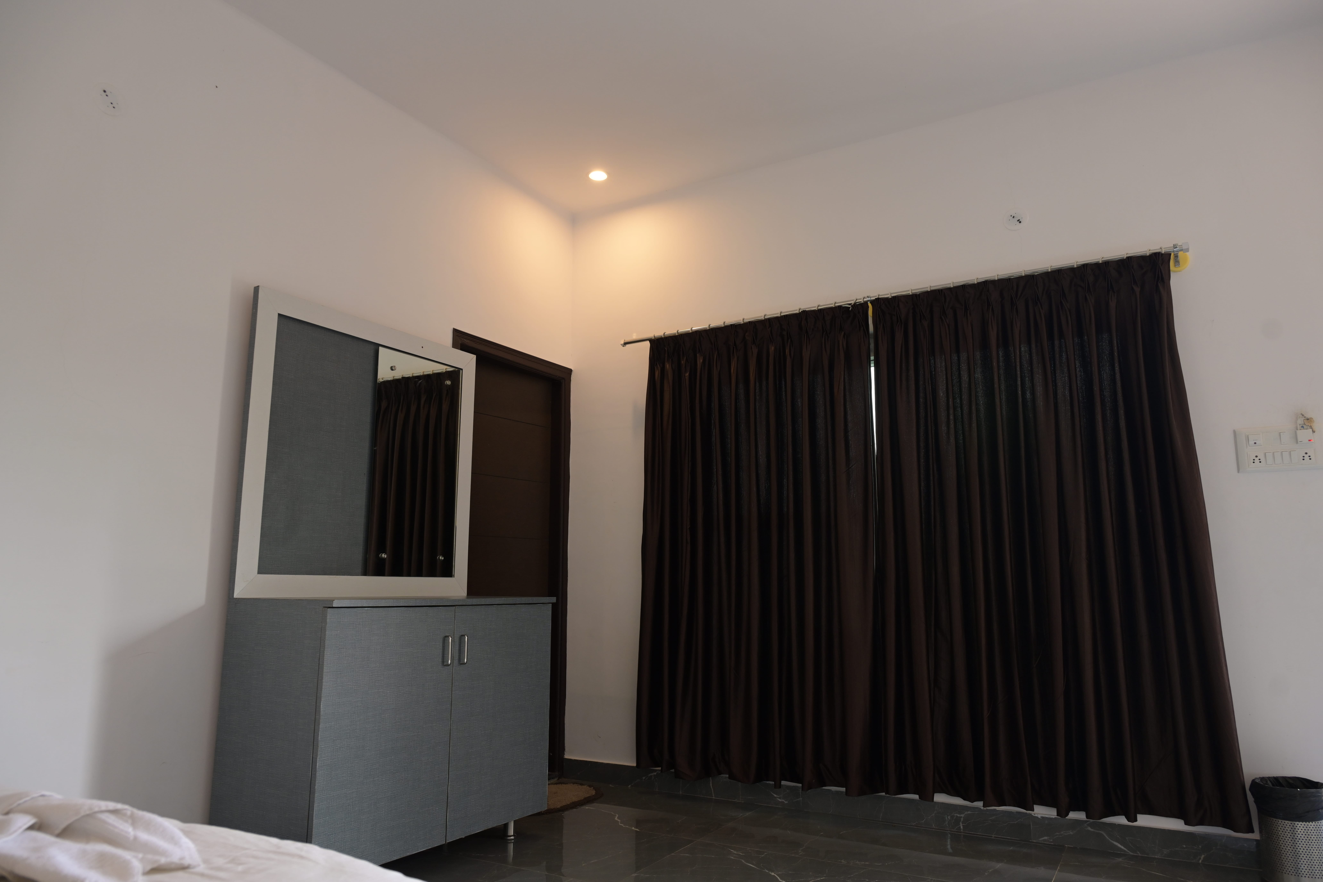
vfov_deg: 53.1
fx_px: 882
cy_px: 441
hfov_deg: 73.7
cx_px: 662
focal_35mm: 24
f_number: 5
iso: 500
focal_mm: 24
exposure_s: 1/50
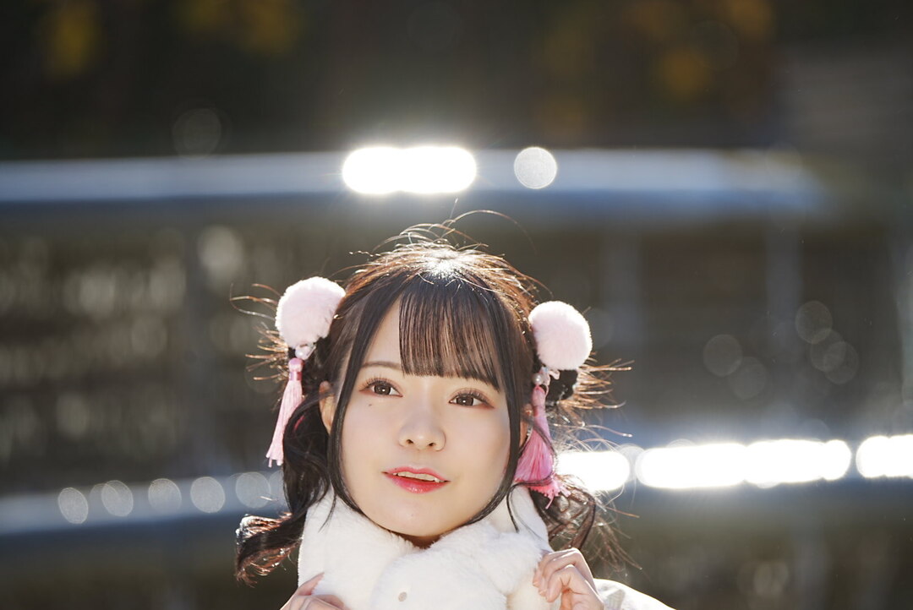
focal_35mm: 291
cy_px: 305
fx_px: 7386
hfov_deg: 7.1
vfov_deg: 4.7
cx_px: 456
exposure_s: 1/160
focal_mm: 291
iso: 100
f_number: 5.6
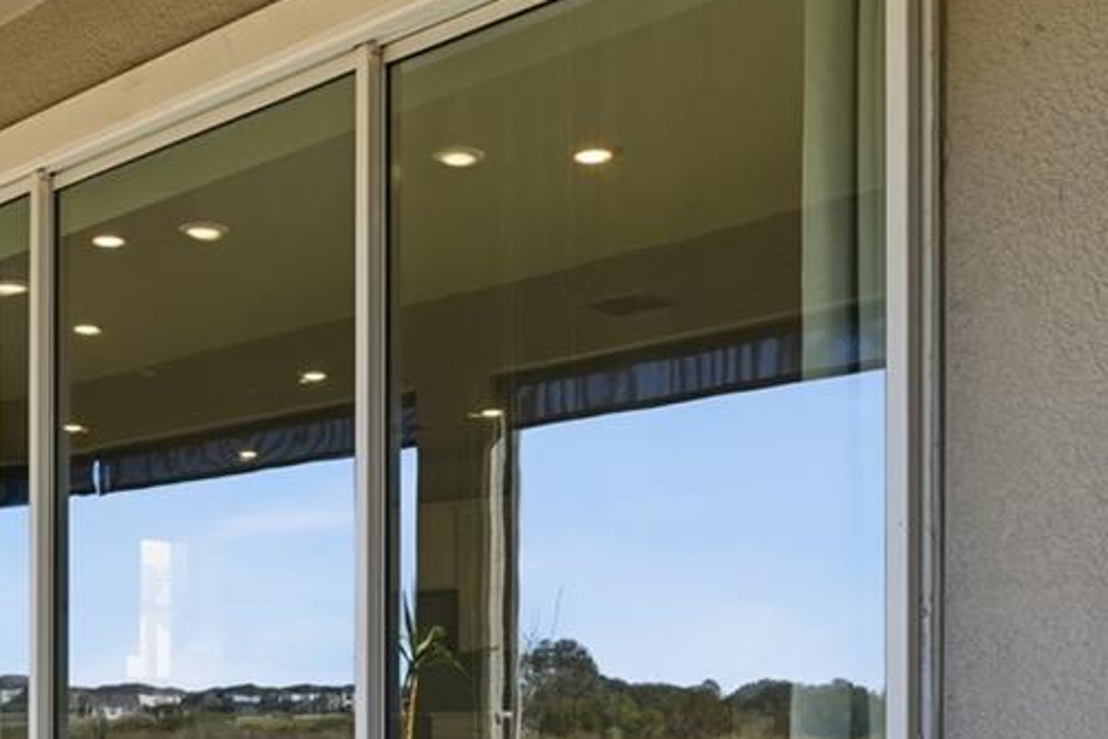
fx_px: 1570
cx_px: 243
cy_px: 727
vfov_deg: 25.3
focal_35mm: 51
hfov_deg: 37.6
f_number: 9
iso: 320
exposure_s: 1/320
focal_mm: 16
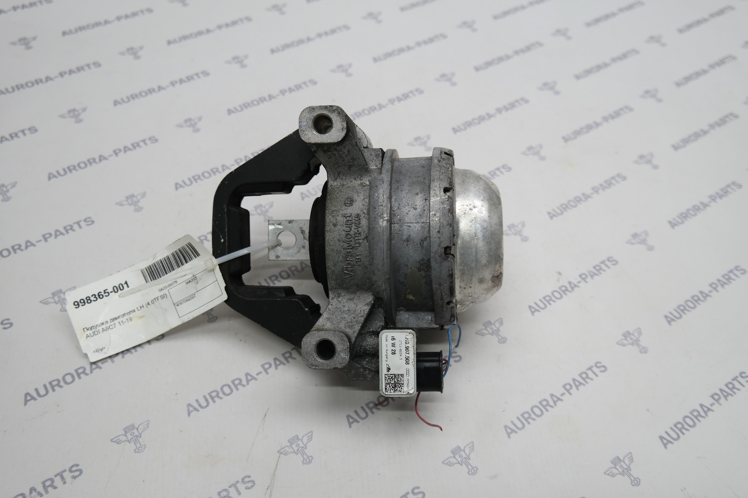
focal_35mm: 33
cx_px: 374
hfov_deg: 57.2
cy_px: 249
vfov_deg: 40.0
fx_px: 686
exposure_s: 1/80
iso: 100
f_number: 4
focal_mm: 22
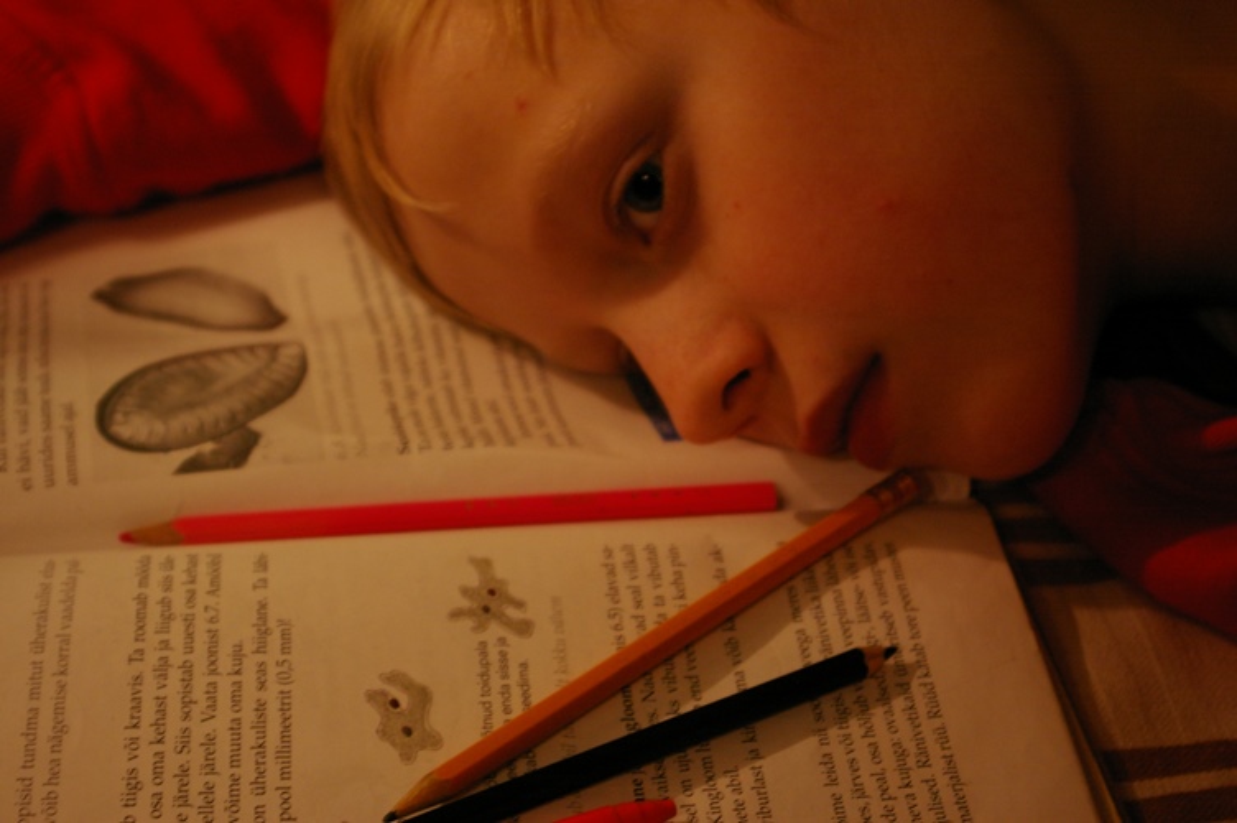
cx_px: 618
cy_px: 412
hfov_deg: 31.2
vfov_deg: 21.0
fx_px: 2214
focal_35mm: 64
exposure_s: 1/30
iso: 800
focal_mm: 43
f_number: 4.5
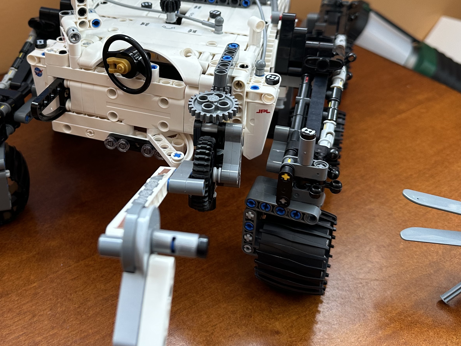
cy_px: 106
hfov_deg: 44.9
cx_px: 143
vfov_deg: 34.7
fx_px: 546
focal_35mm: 41
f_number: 1.78
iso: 160
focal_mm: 6.86
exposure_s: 1/121
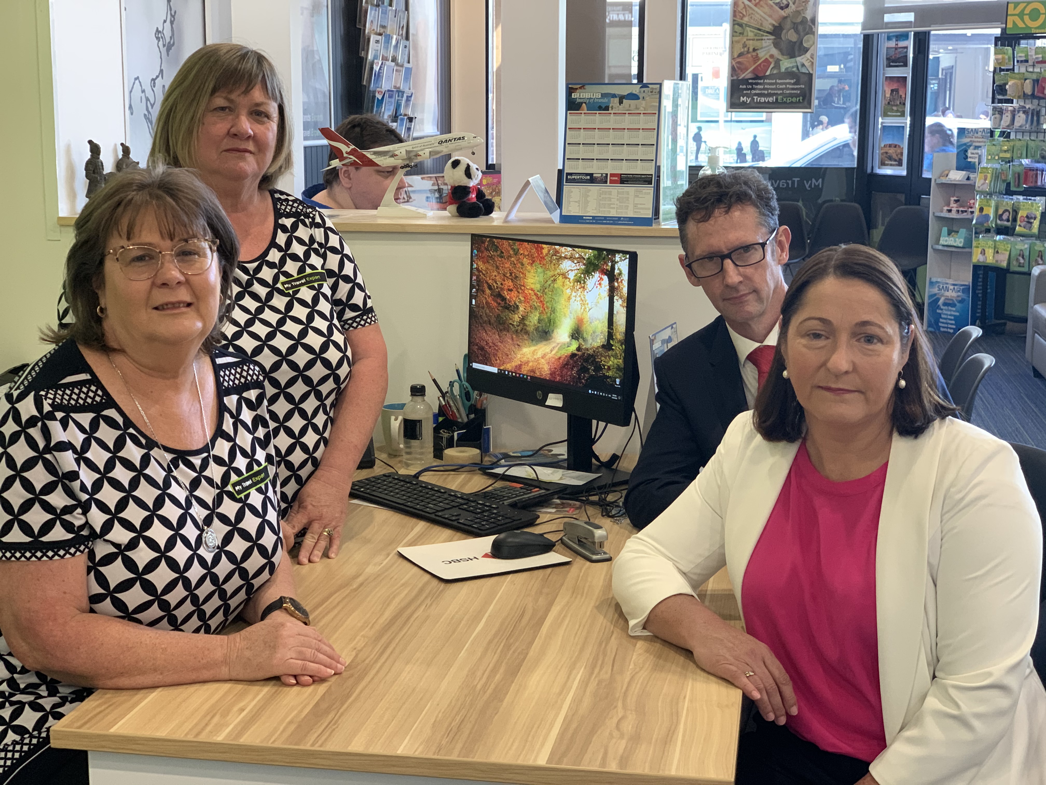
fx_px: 1571
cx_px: 523
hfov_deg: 36.8
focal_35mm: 52
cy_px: 392
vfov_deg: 28.0
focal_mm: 6
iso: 200
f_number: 2.4
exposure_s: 1/50
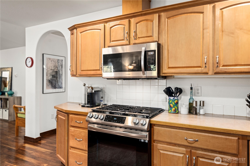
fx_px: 167
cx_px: 125
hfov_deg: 73.7
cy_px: 83
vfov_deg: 53.1
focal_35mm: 24
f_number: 6.3
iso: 1000
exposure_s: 1/5
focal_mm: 24
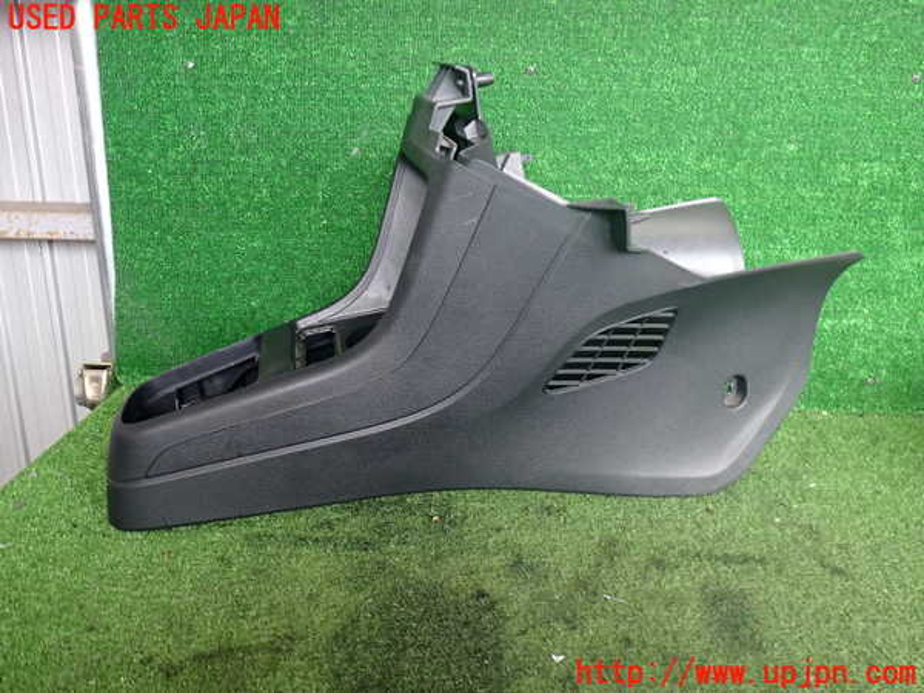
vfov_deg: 46.8
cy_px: 346
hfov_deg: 60.0
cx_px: 462
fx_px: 801
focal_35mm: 30
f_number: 2.3
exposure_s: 1/60
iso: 200
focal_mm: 5.4
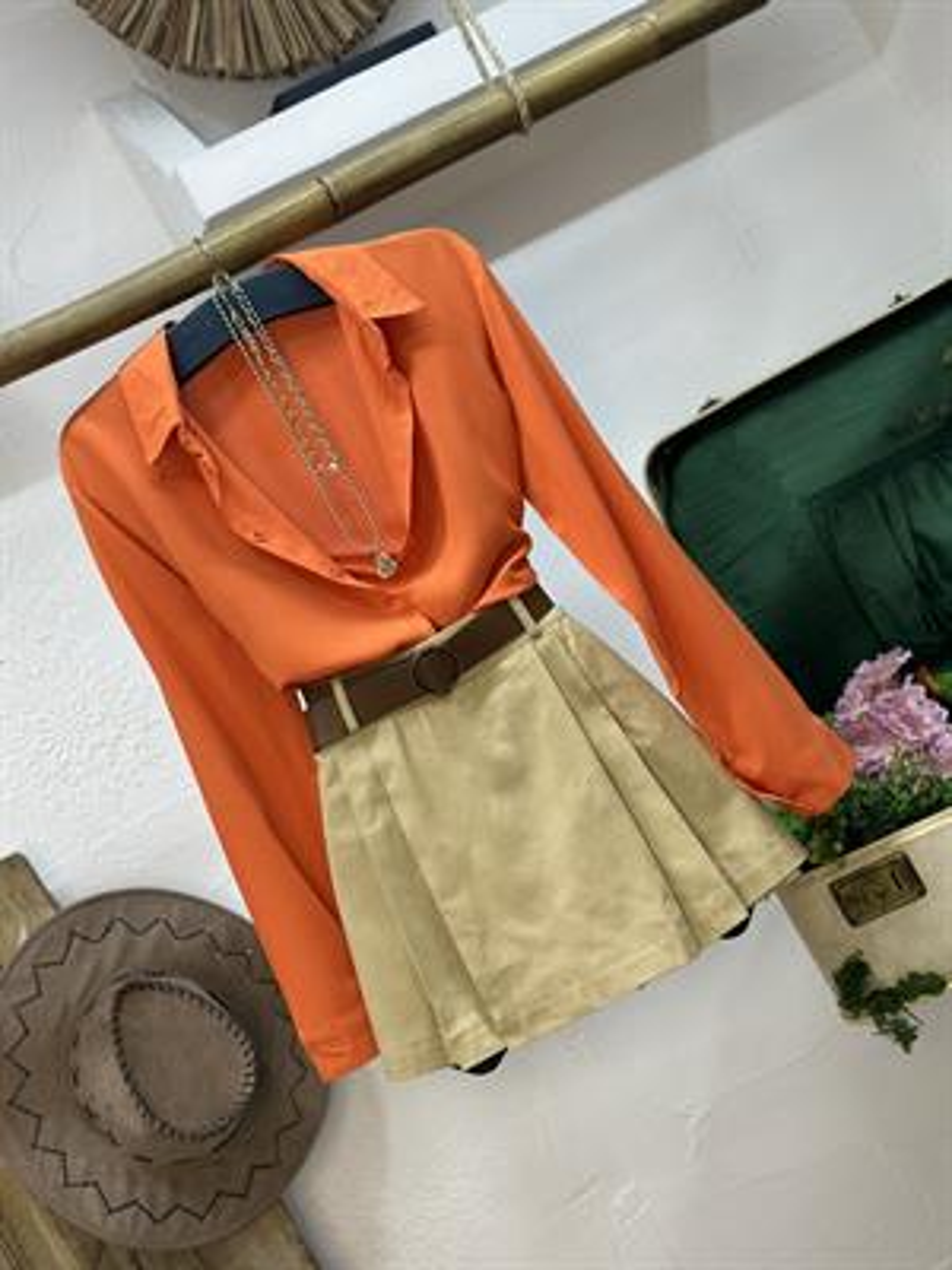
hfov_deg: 30.3
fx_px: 1760
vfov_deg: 39.7
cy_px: 635
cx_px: 476
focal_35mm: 48
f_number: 1.78
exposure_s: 1/100
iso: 80
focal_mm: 6.86
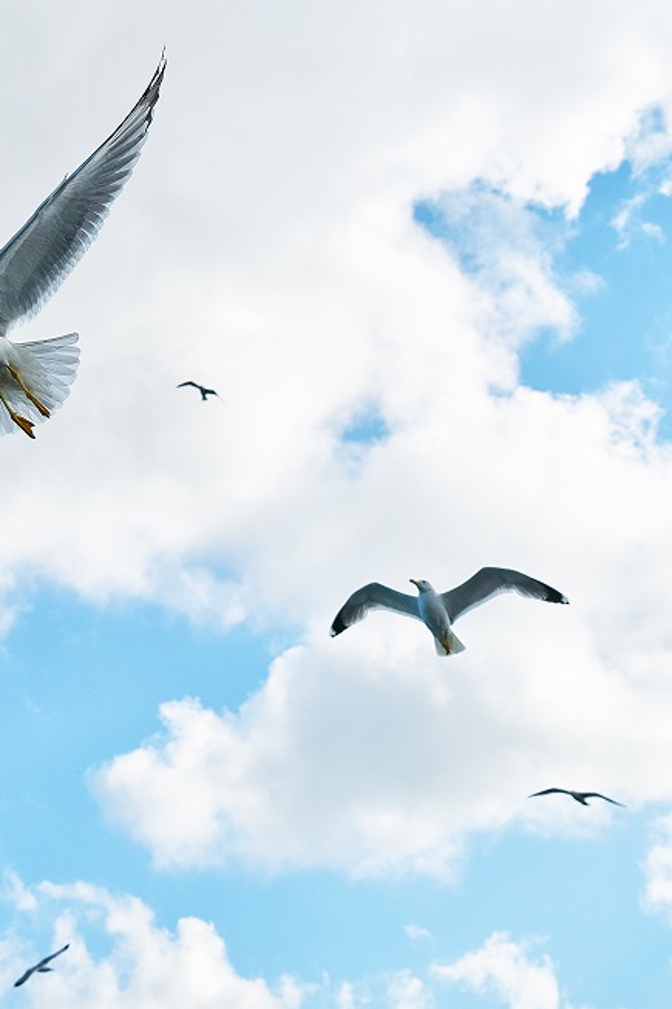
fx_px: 1877
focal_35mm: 67
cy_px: 504
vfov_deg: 30.1
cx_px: 158
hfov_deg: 20.1
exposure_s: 1/8000
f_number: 5.6
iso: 500
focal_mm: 44
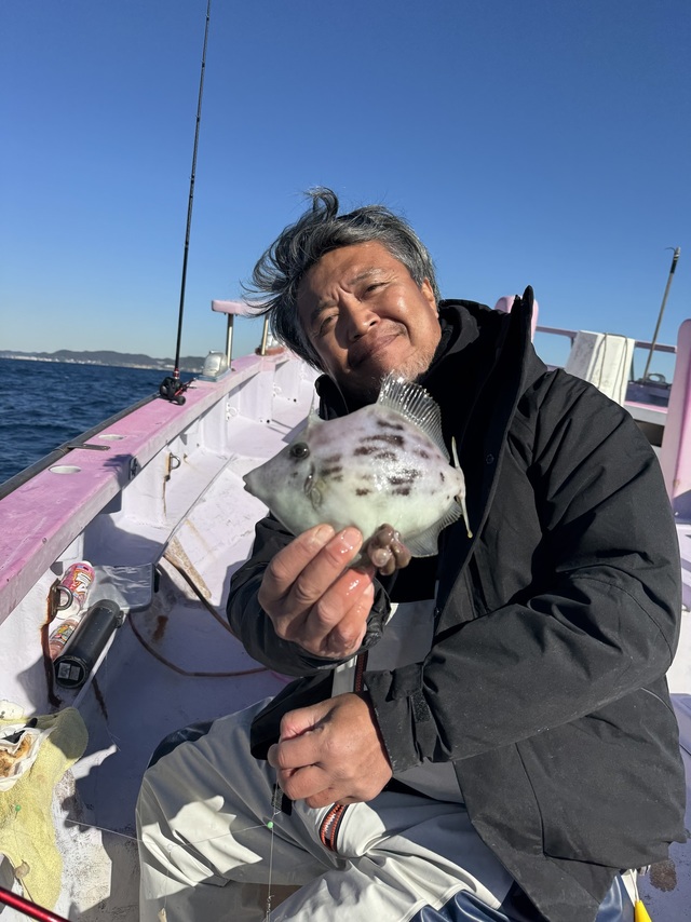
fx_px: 639
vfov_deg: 71.6
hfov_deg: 56.8
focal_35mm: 24
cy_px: 461
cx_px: 346
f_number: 1.78
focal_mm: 6.76
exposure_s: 1/5348
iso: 80
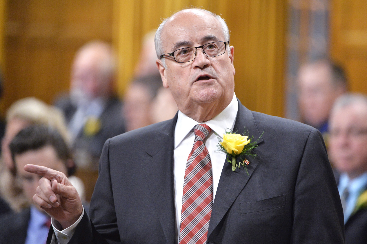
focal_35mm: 330
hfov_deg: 6.2
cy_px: 122
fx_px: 3363
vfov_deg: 4.2
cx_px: 184
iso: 5000
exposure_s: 1/160
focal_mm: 330
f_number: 4
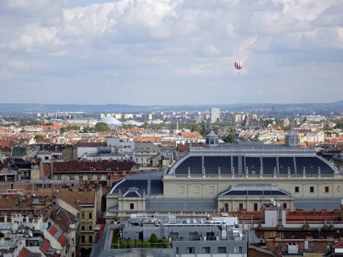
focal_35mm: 115
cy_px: 128
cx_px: 172
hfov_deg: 17.1
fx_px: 1140
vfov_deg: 12.9
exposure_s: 1/400
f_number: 5.6
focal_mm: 19.68
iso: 80
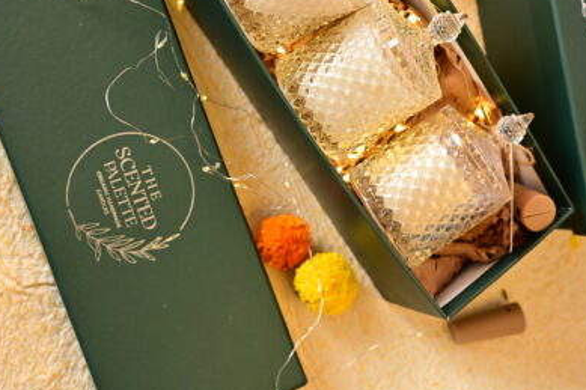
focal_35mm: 54
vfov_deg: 24.8
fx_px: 879
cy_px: 109
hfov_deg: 36.4
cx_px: 408
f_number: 3.5
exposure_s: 1/320
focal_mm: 35
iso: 2000
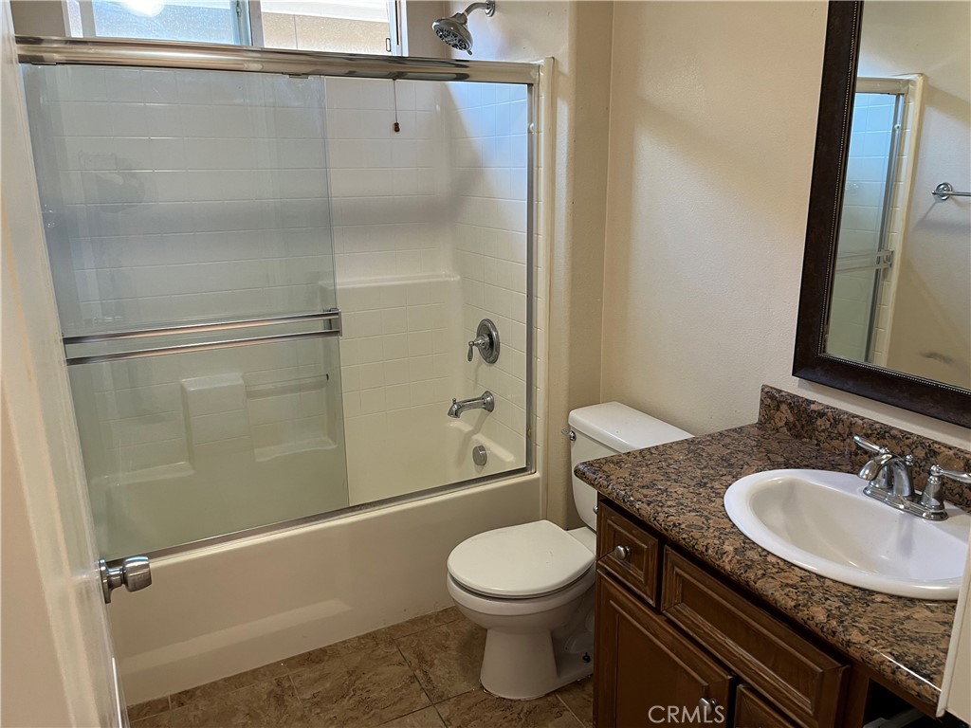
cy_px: 364
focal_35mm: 26
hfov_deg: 67.3
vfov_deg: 53.1
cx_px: 486
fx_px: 729
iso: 125
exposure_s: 1/60
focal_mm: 5.1
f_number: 1.6
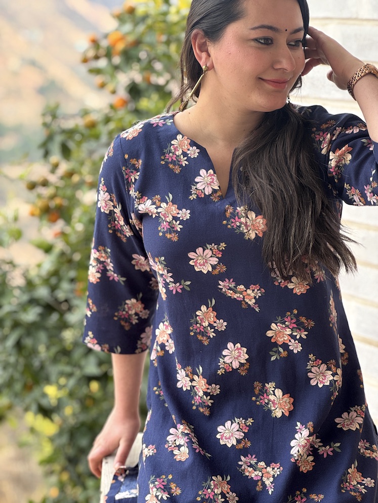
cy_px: 252
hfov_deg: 19.1
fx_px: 1121
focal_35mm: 77
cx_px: 189
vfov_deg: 25.3
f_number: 2.8
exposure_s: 1/99
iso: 32
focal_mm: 9
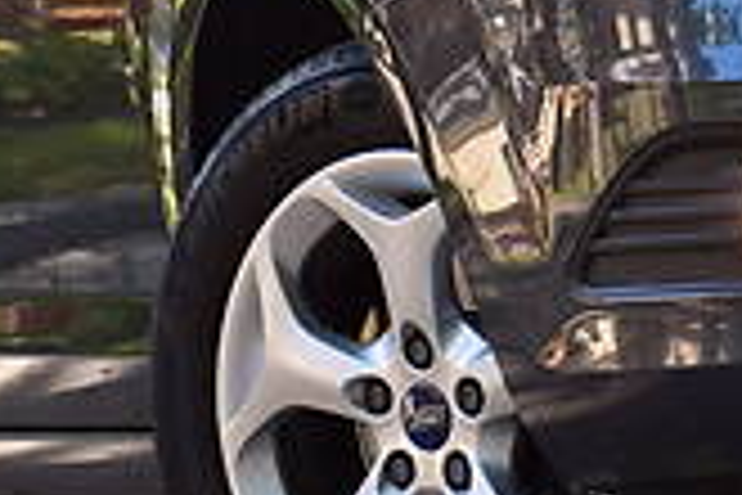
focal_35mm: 509
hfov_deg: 4.0
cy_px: -119
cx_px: 1057
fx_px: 10490
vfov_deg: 2.7
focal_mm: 70
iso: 400
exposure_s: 1/80
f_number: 8
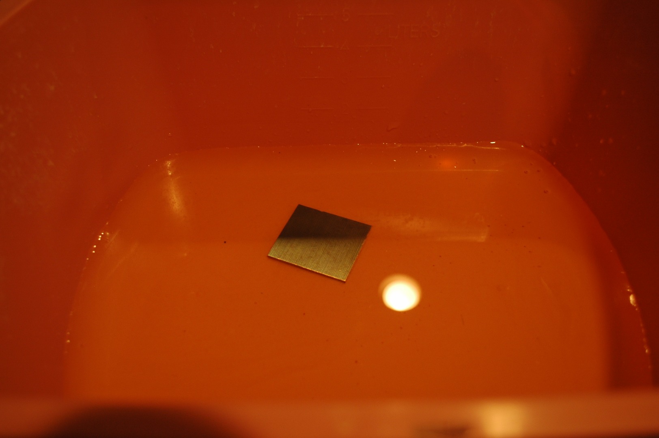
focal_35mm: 33
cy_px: 219
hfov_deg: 57.3
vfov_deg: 39.9
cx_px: 330
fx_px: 604
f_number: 4
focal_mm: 22
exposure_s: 1/30
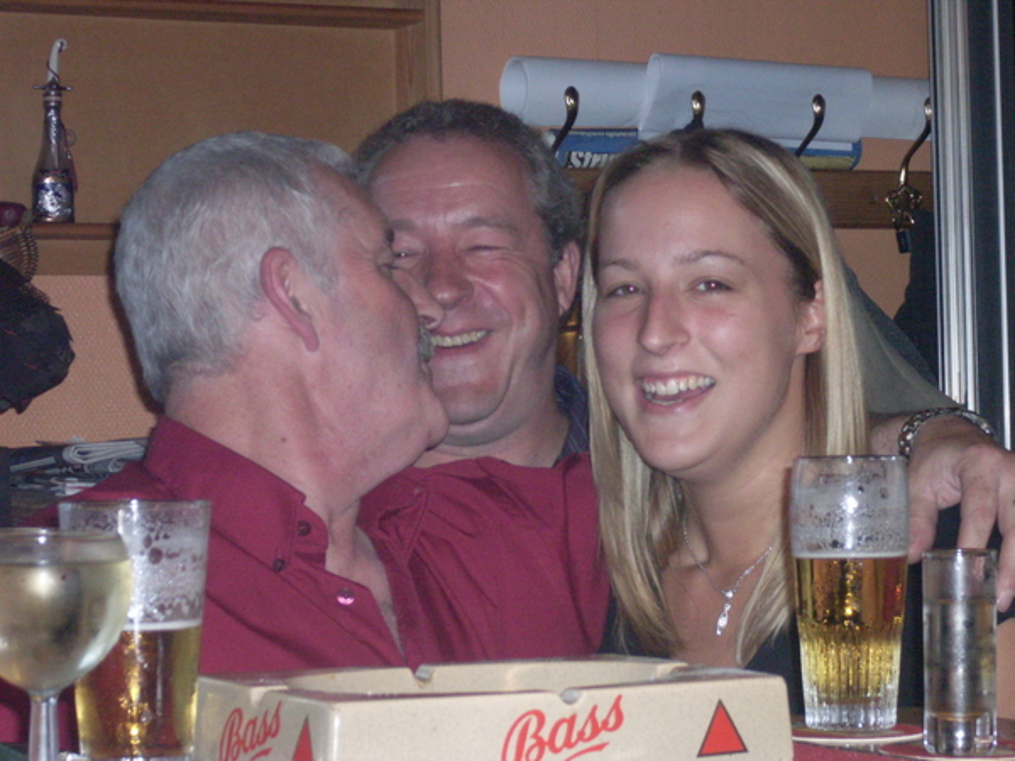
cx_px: 508
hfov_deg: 17.3
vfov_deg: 13.0
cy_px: 380
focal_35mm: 114
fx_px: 3343
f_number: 5.2
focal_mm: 18.9
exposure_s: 1/60
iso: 240
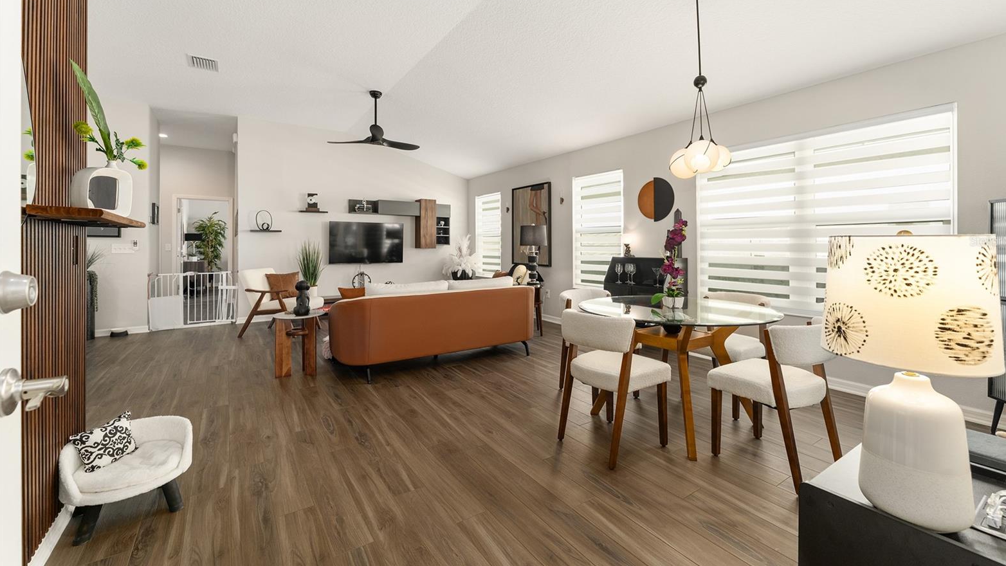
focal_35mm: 16
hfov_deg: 100.6
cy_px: 241
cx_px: 513
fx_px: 417
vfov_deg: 67.9
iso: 400
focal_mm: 14.6
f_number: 7.1
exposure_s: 1/13
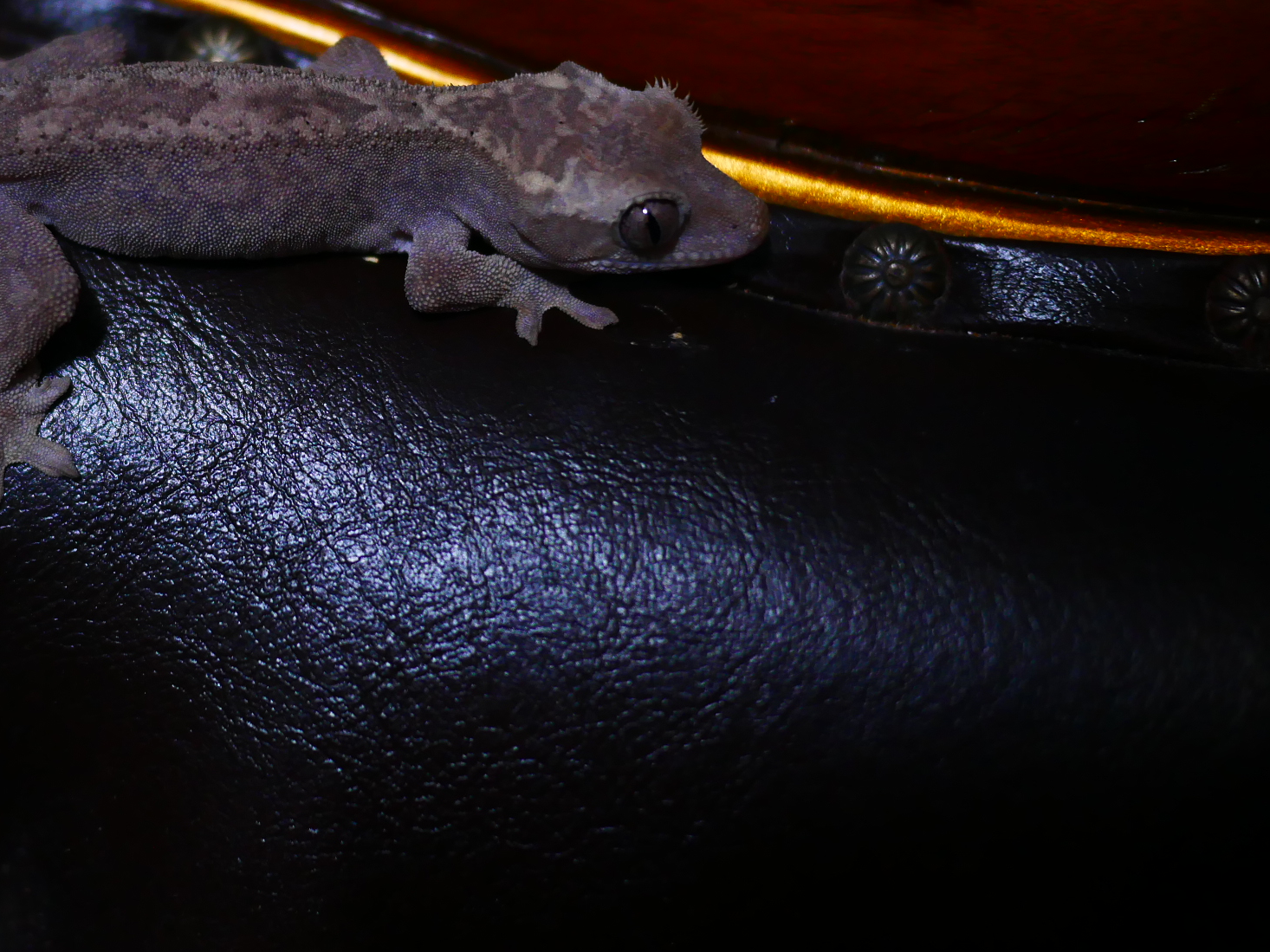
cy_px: 340
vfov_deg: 23.6
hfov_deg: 30.7
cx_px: 320
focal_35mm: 62
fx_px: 2274
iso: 640
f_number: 1.7
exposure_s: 1/60
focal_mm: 20
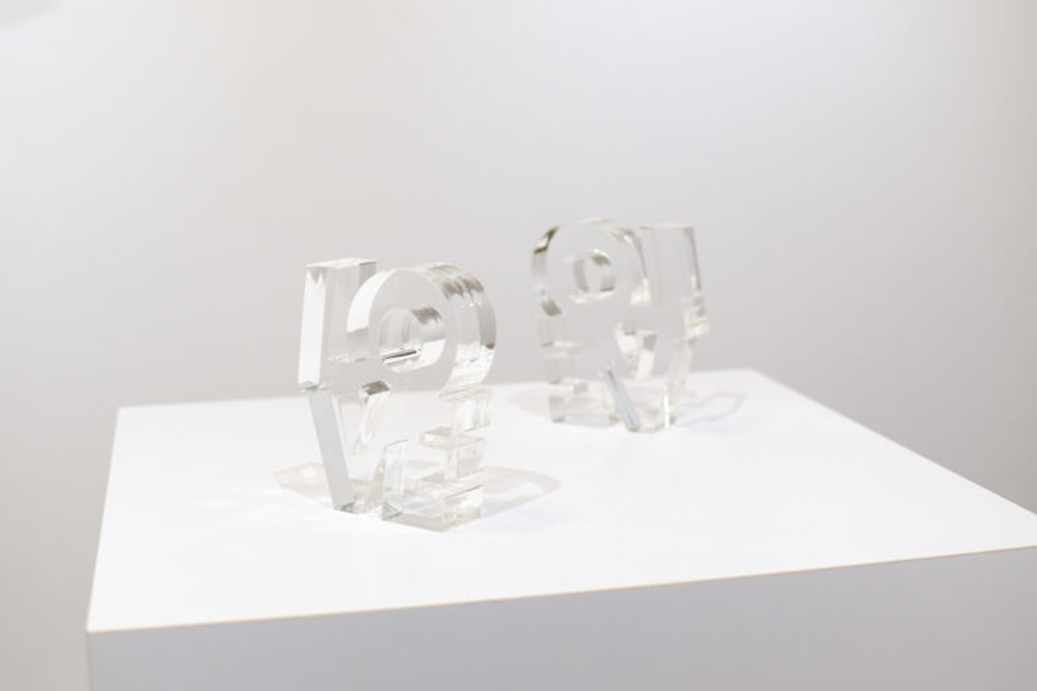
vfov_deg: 25.8
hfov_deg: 37.9
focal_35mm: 52
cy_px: 346
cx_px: 518
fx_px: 1512
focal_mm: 35
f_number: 4
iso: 400
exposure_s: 1/200
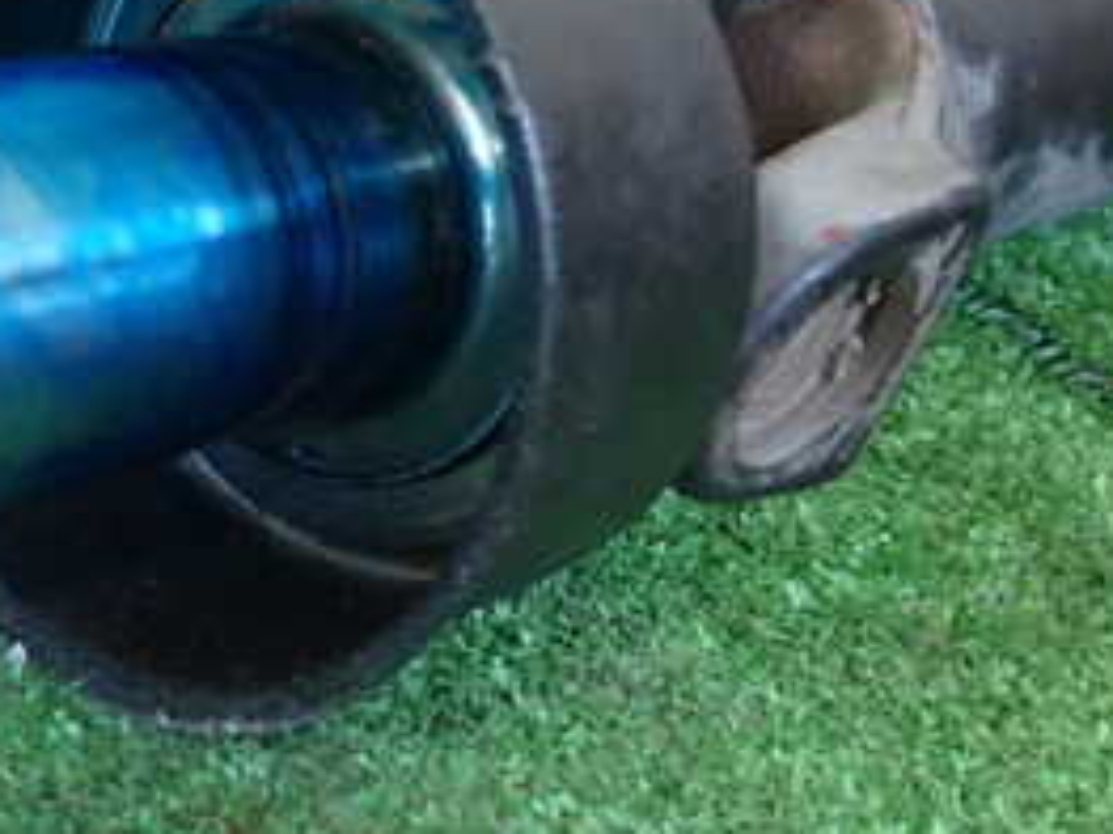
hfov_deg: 30.7
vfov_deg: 25.5
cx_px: -63
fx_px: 1832
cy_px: 279
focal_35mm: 57
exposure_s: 1/20
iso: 800
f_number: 5.6
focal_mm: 4.5
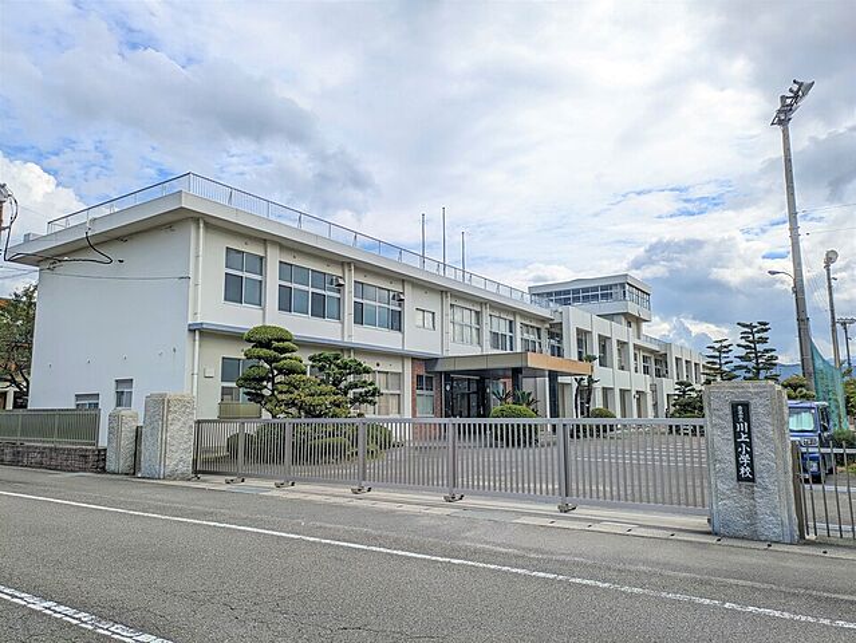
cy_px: 322
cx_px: 428
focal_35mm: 25
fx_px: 619
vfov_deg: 54.9
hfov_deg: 69.4
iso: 60
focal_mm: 5.43
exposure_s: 1/3559
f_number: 1.89
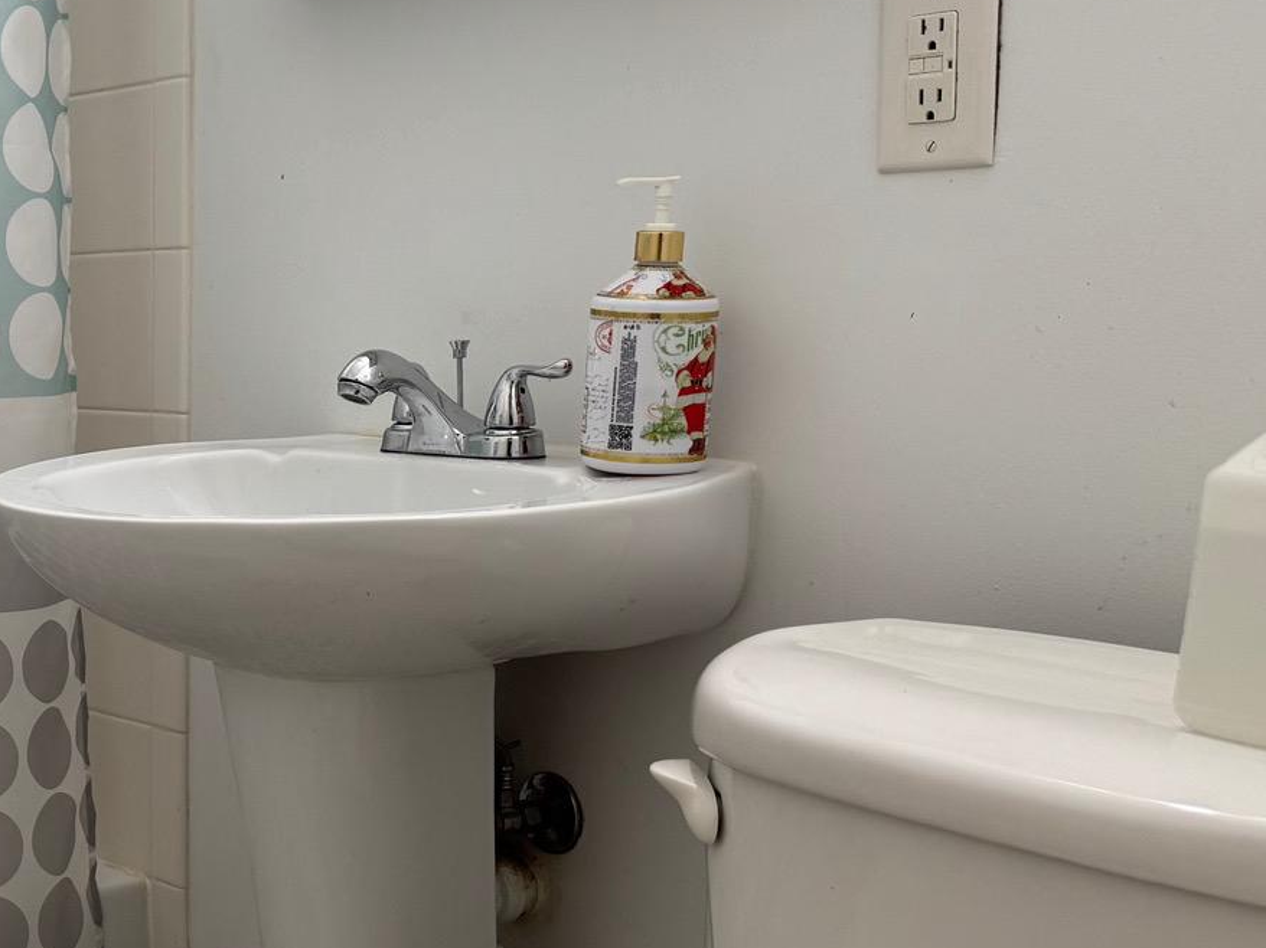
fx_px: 2048
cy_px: 601
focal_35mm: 56
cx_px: 9
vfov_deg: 26.0
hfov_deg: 31.8
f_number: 1.78
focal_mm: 6.76
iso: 125
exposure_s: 1/60
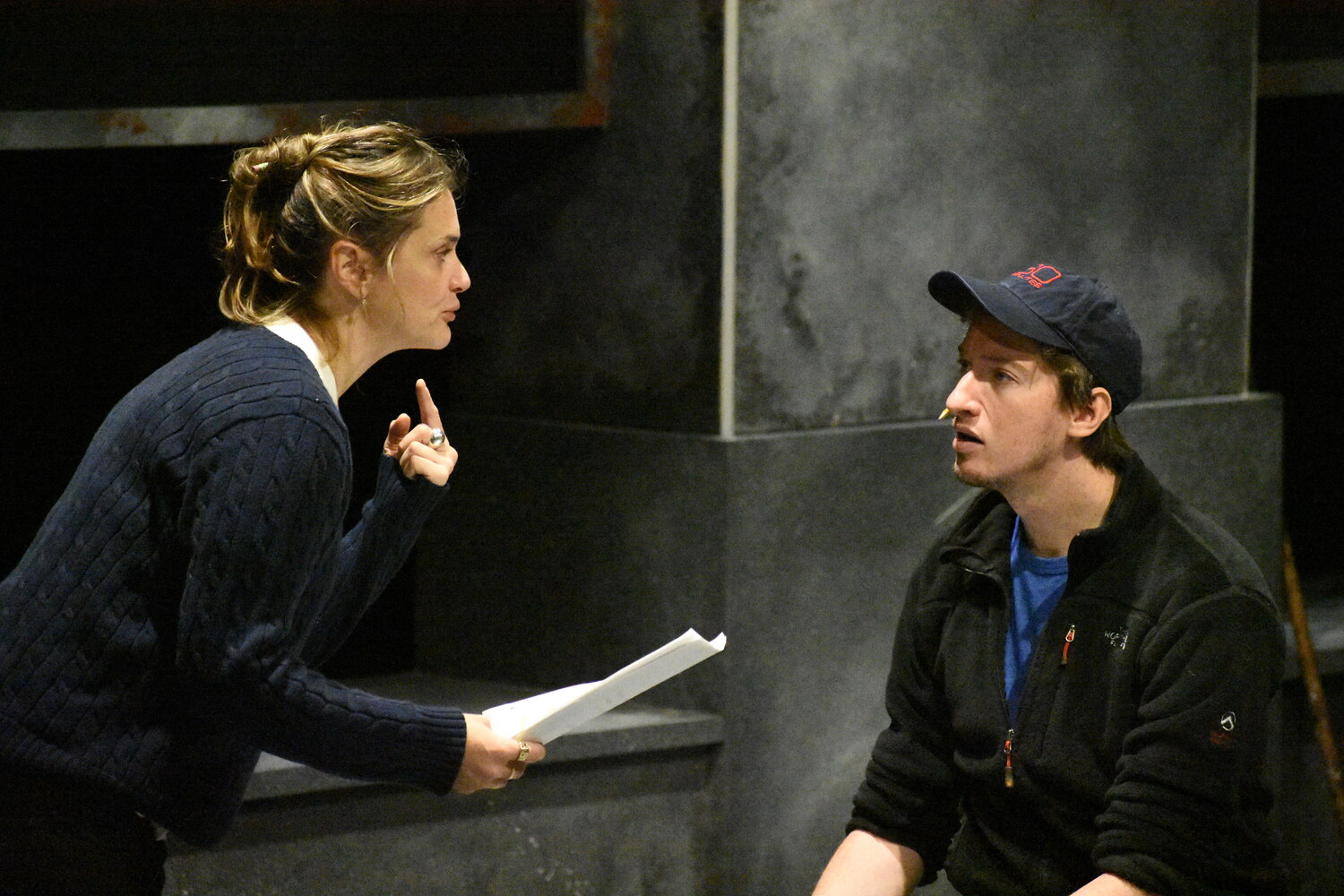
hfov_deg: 9.1
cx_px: 672
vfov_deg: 6.1
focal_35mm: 225
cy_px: 448
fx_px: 8399
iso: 25600
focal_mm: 150
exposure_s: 1/800
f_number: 5
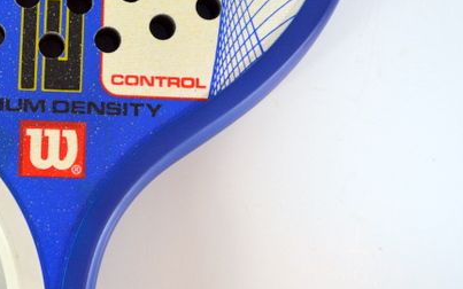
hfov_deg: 28.9
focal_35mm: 69
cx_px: 67
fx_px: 871
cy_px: 100
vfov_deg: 18.8
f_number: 4.5
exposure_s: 1/80
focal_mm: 26
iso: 400
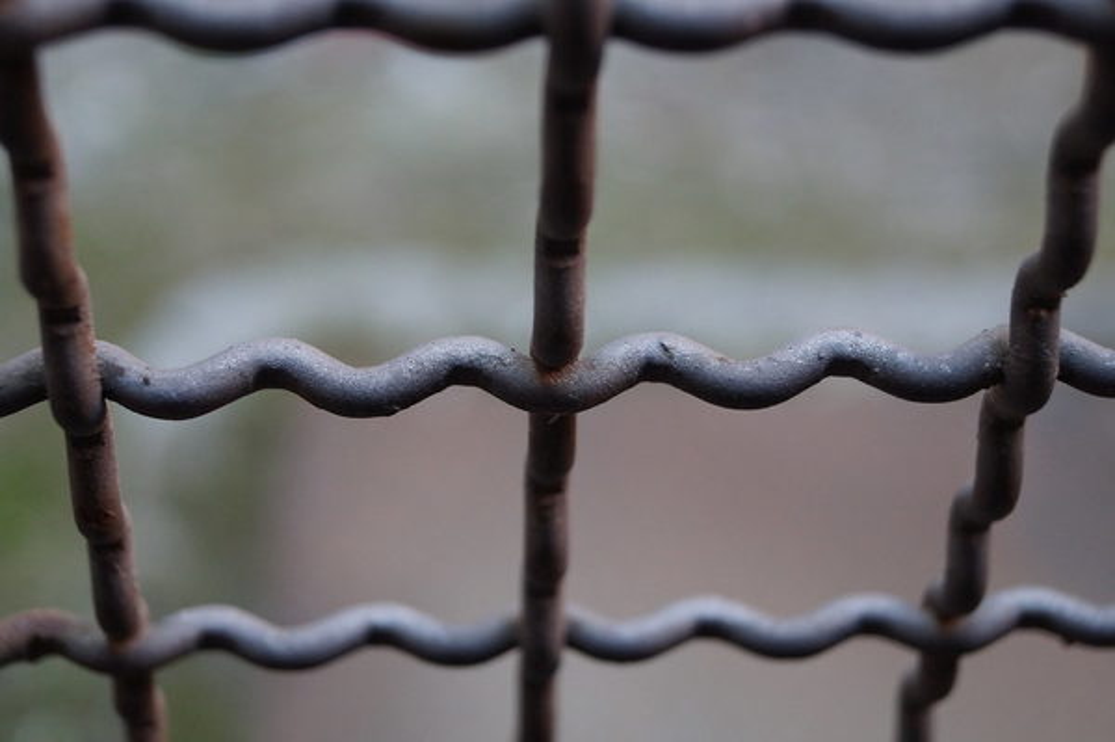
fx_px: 2553
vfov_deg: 16.5
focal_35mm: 82
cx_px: 558
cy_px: 371
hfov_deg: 24.6
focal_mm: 55
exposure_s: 1/160
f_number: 5.6
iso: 1250
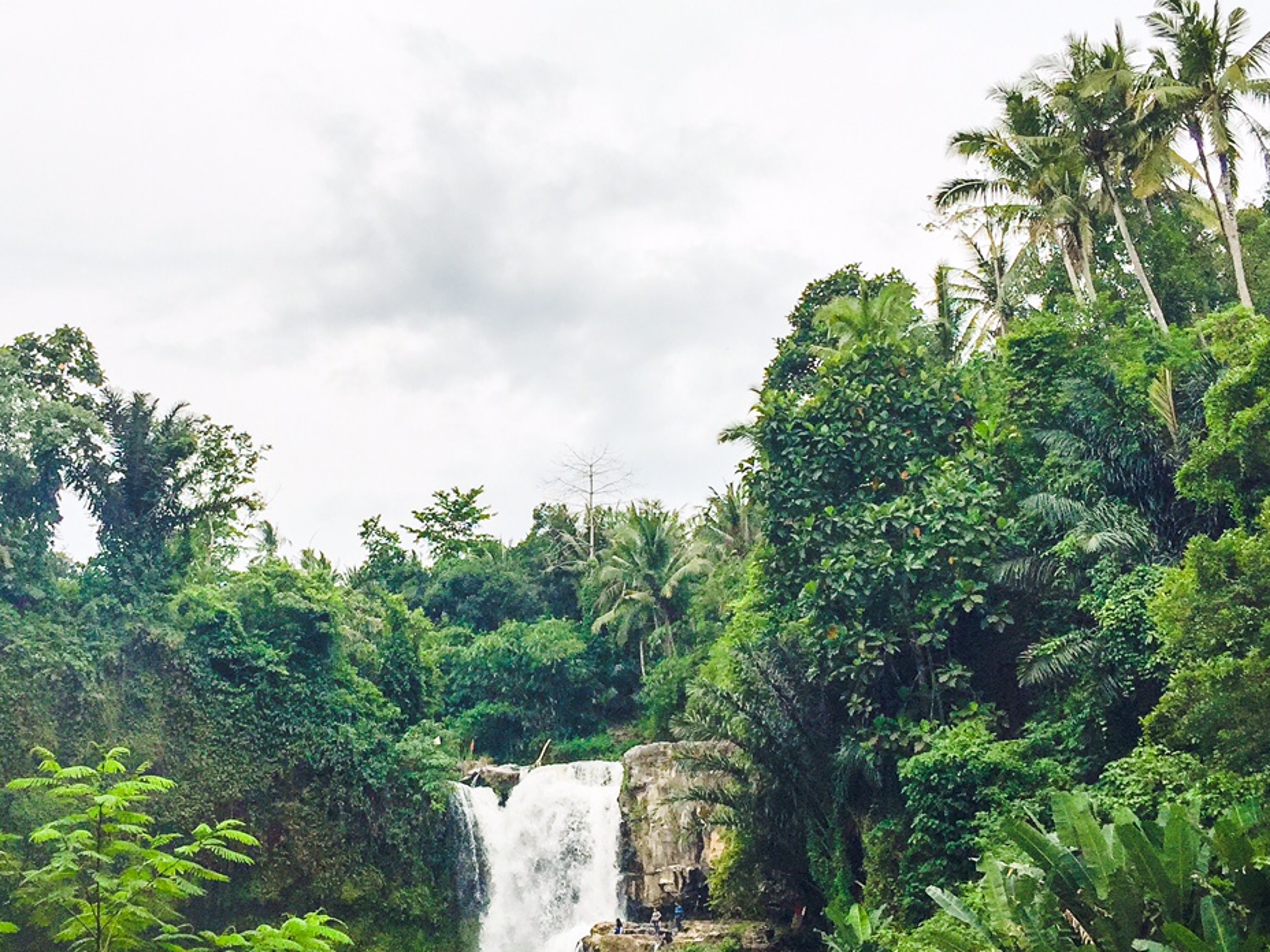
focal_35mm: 51
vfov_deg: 28.6
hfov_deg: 37.4
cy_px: 451
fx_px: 1871
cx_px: 526
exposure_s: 1/2083
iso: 32
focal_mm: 4.15
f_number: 2.2
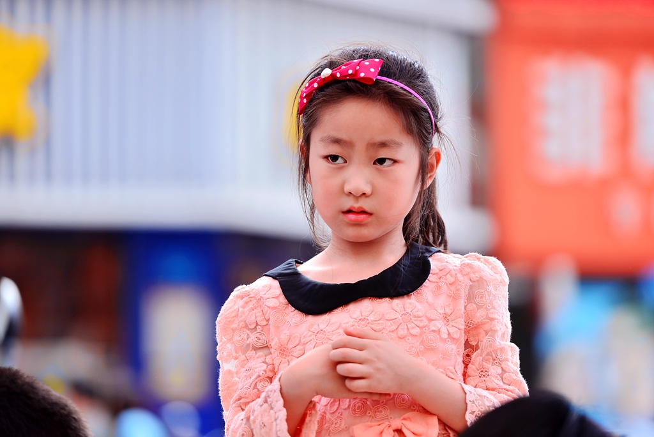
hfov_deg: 10.3
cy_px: 218
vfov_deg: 6.9
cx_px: 327
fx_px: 3635
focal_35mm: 200
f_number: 2.8
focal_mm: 200
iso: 200
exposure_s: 1/500
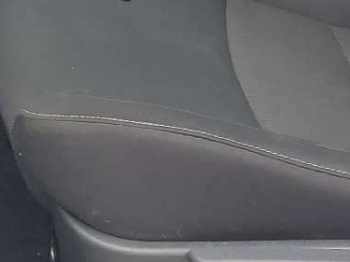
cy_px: -180
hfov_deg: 17.7
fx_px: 1122
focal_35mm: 111
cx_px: 123
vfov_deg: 12.4
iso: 50
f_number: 1.5
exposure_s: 1/667
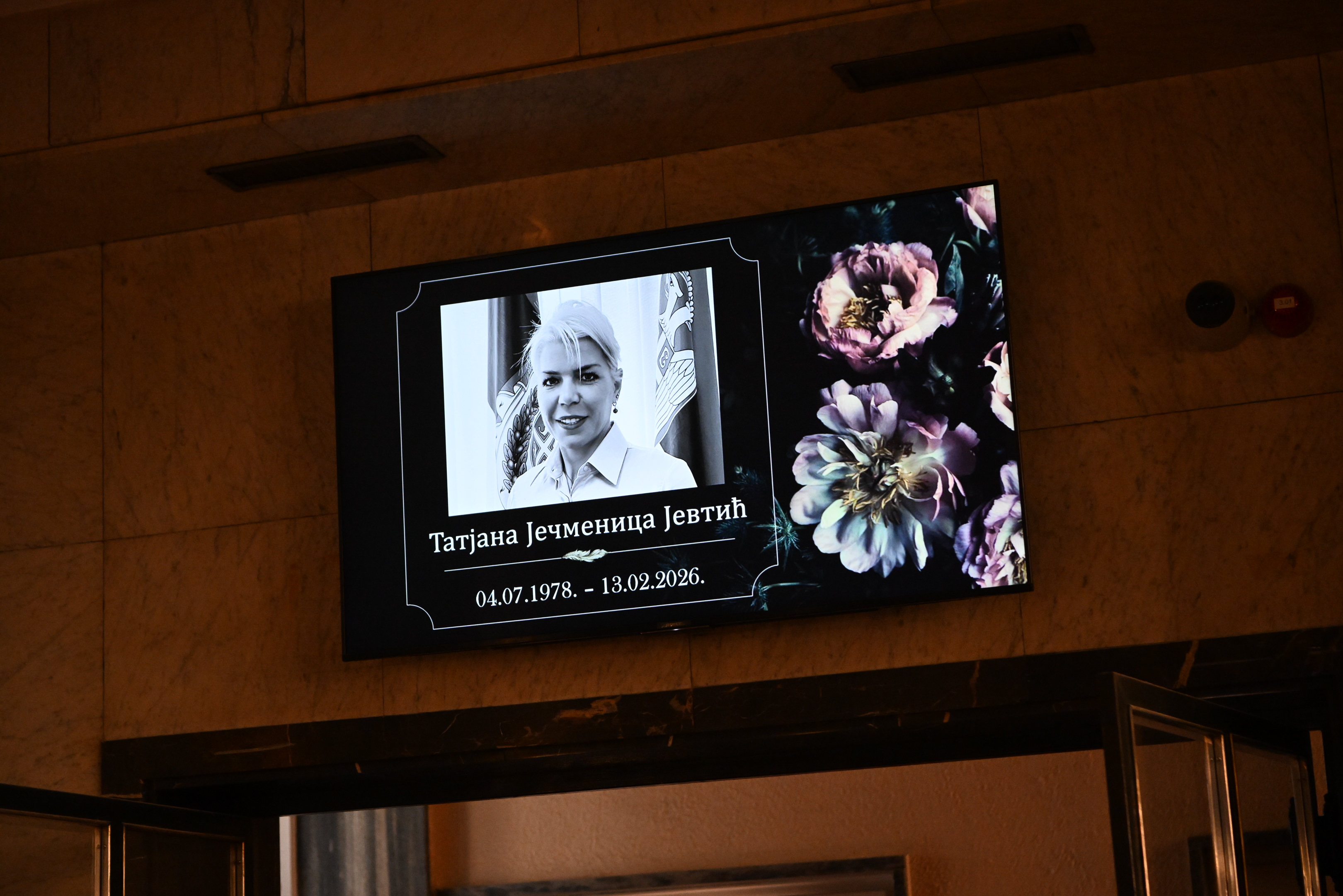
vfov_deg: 19.5
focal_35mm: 70
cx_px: 672
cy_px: 448
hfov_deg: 28.8
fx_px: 2611
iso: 6400
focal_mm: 70
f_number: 4
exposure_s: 1/1000
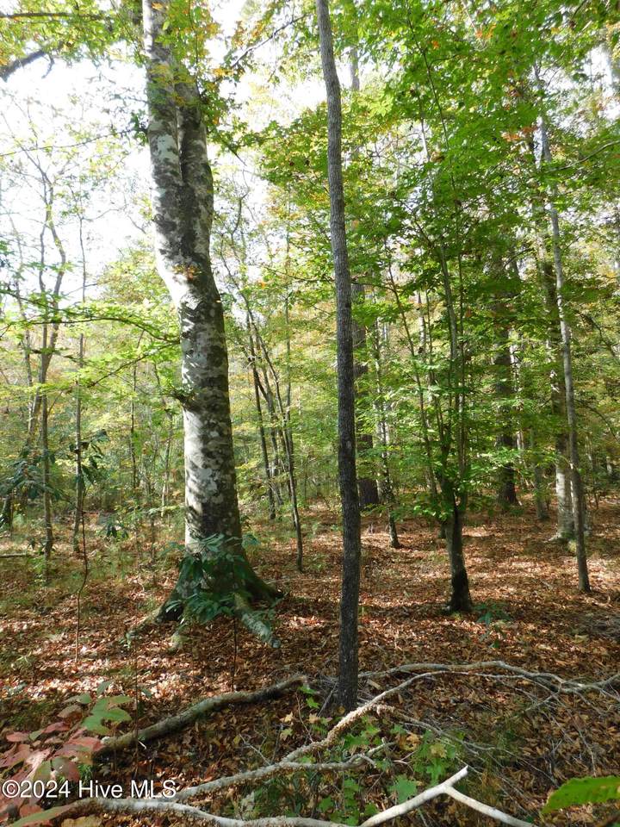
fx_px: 549
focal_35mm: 23
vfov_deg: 73.9
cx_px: 310
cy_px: 414
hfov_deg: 58.9
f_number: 3
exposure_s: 1/160
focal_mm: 4
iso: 125
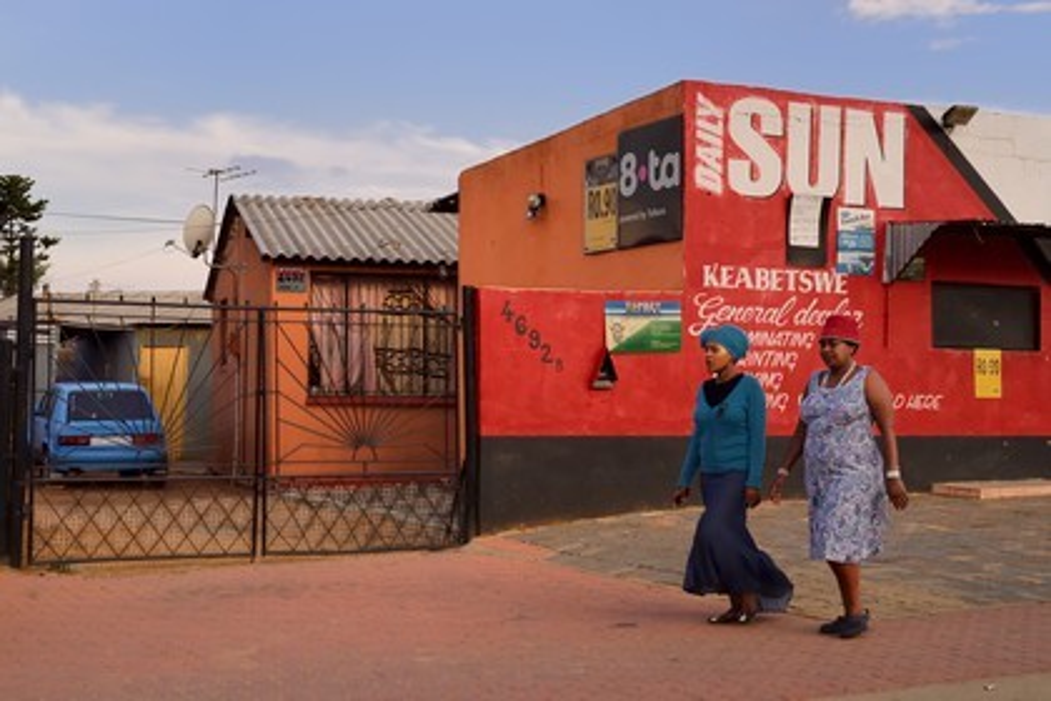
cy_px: 350
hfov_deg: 39.6
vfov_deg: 27.0
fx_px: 1460
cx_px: 526
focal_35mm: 50
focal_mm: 50
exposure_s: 1/800
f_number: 9
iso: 800
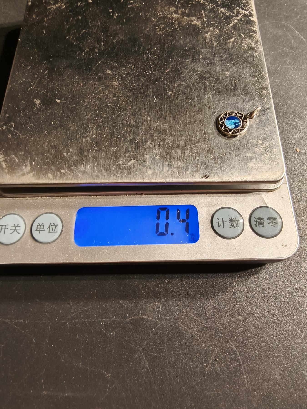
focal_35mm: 23
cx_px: 154
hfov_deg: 58.9
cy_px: 204
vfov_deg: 73.9
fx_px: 272
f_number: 2
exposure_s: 1/50
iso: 125
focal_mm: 2.32
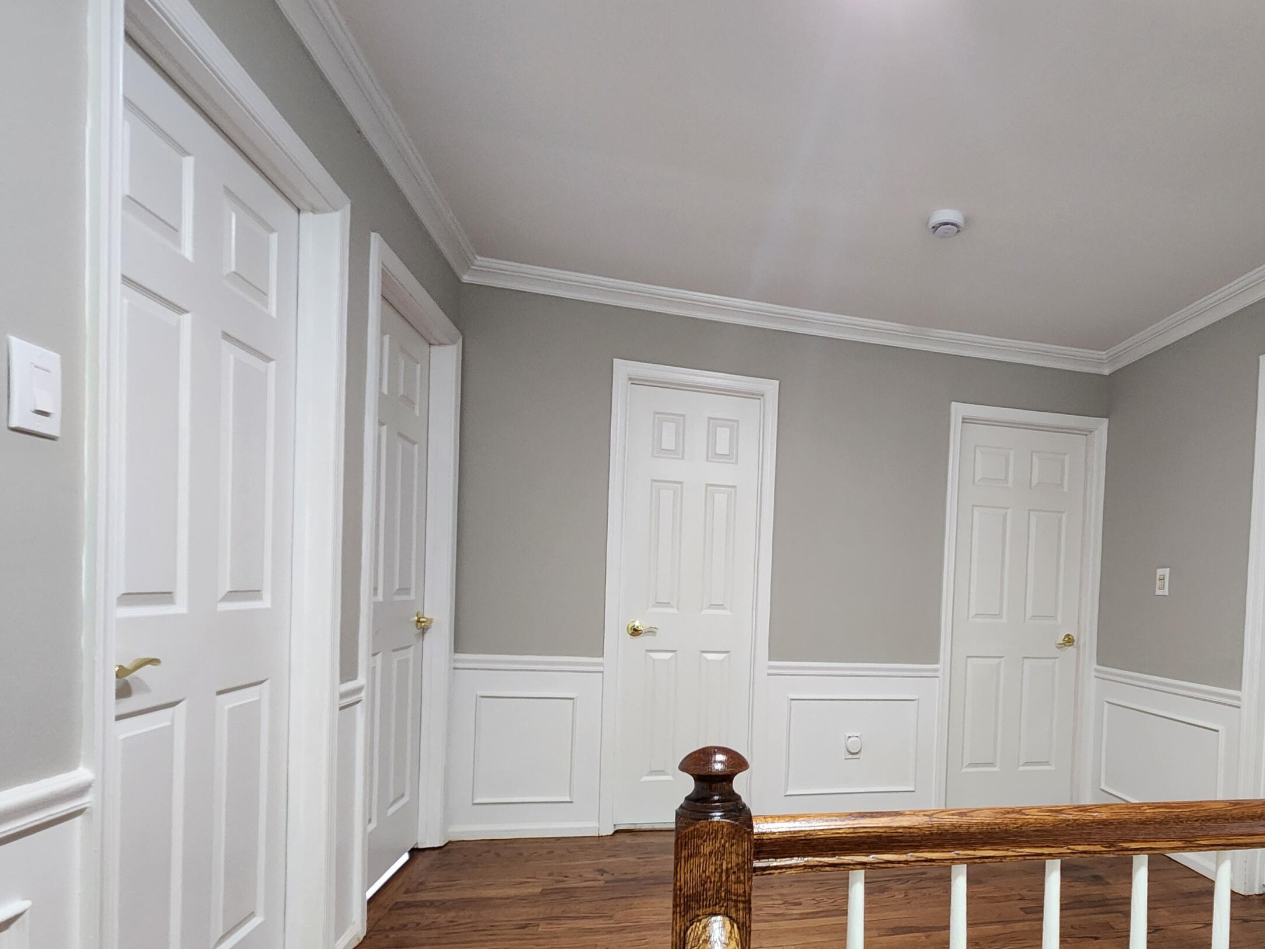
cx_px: 862
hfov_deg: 84.2
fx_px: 658
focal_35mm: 18
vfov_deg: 69.9
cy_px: 618
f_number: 2.2
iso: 400
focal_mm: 2.2
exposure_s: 1/30
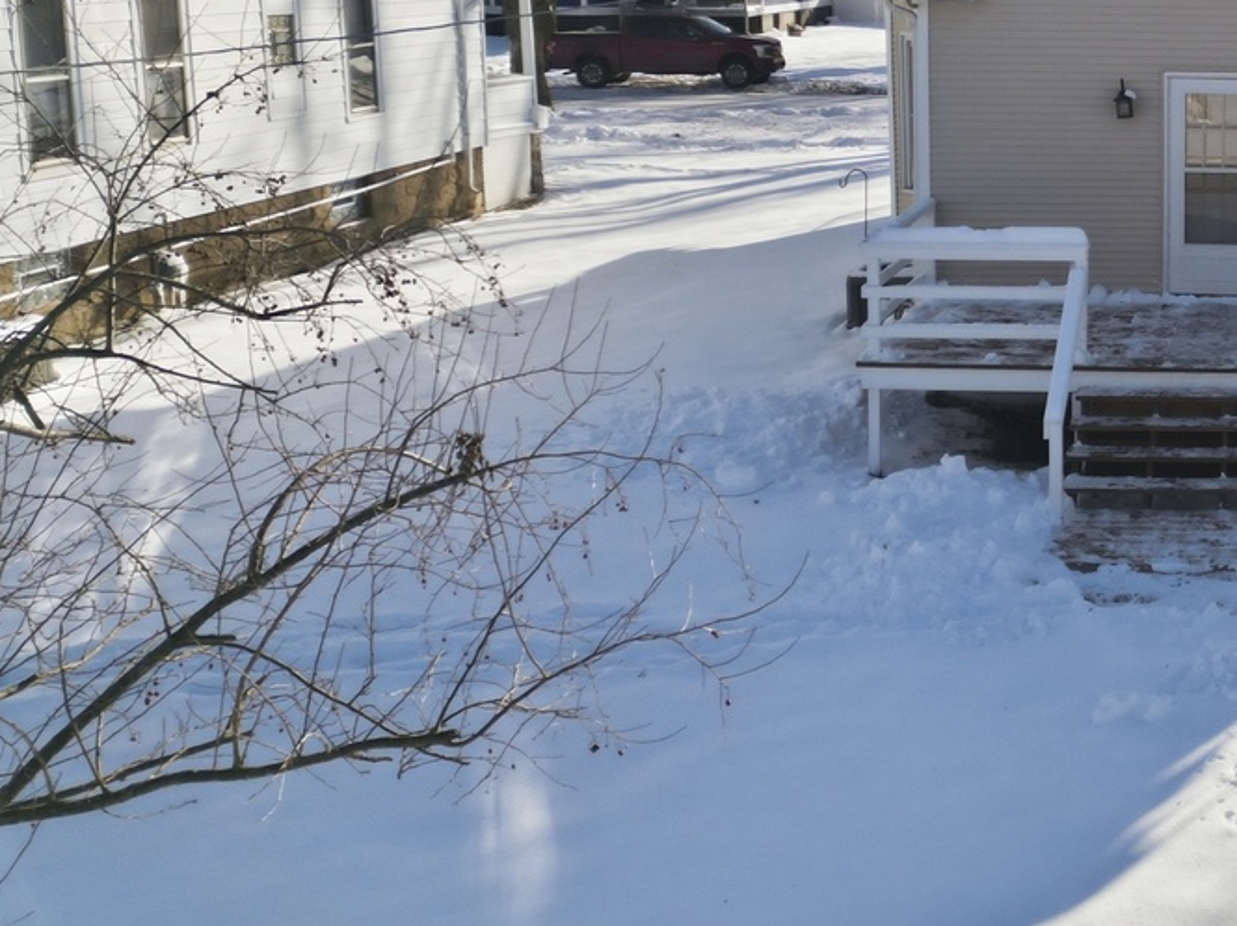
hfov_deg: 32.9
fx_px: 1857
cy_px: 177
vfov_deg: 27.4
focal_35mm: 52
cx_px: 1317
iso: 200
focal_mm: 6.7
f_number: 1.7
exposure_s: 1/6000
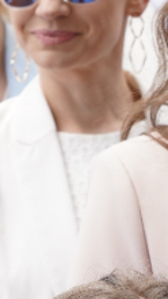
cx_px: 203
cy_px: 283
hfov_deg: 2.6
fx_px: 3716
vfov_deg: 4.6
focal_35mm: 470
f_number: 7.1
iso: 160
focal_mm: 76
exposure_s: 1/160
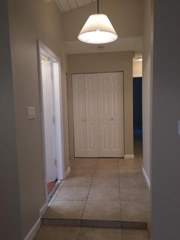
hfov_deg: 48.2
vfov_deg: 61.7
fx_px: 201
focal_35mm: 29
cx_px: 90
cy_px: 120
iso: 80
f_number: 2.2
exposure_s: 1/30
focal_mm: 4.15
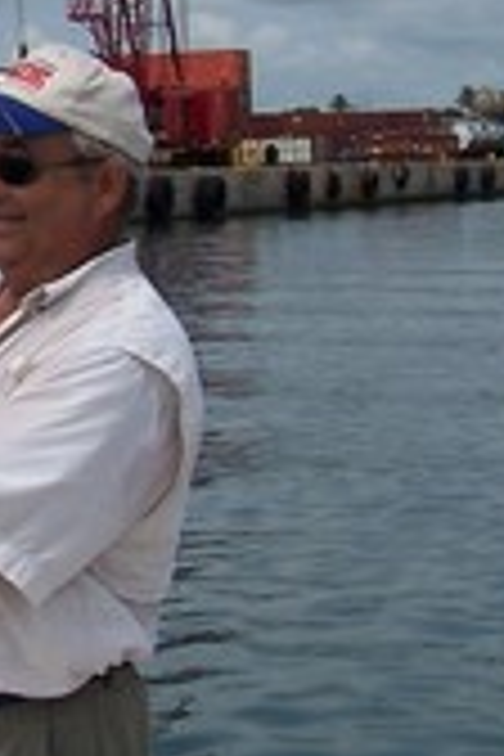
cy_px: 169
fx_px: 2352
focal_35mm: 112
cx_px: -261
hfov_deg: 11.7
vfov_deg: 18.1
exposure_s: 1/1000
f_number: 5.6
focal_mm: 5.6
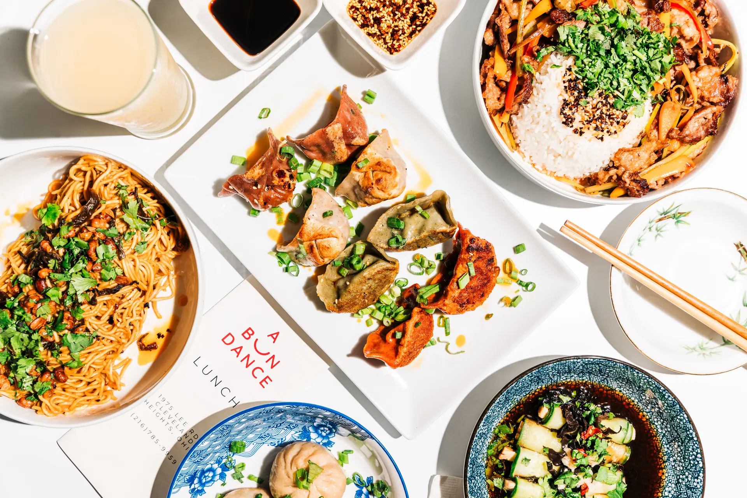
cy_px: 249
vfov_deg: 35.9
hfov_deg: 51.9
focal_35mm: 37
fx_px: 768
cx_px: 374
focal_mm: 37
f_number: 4.5
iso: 200
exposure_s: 1/125
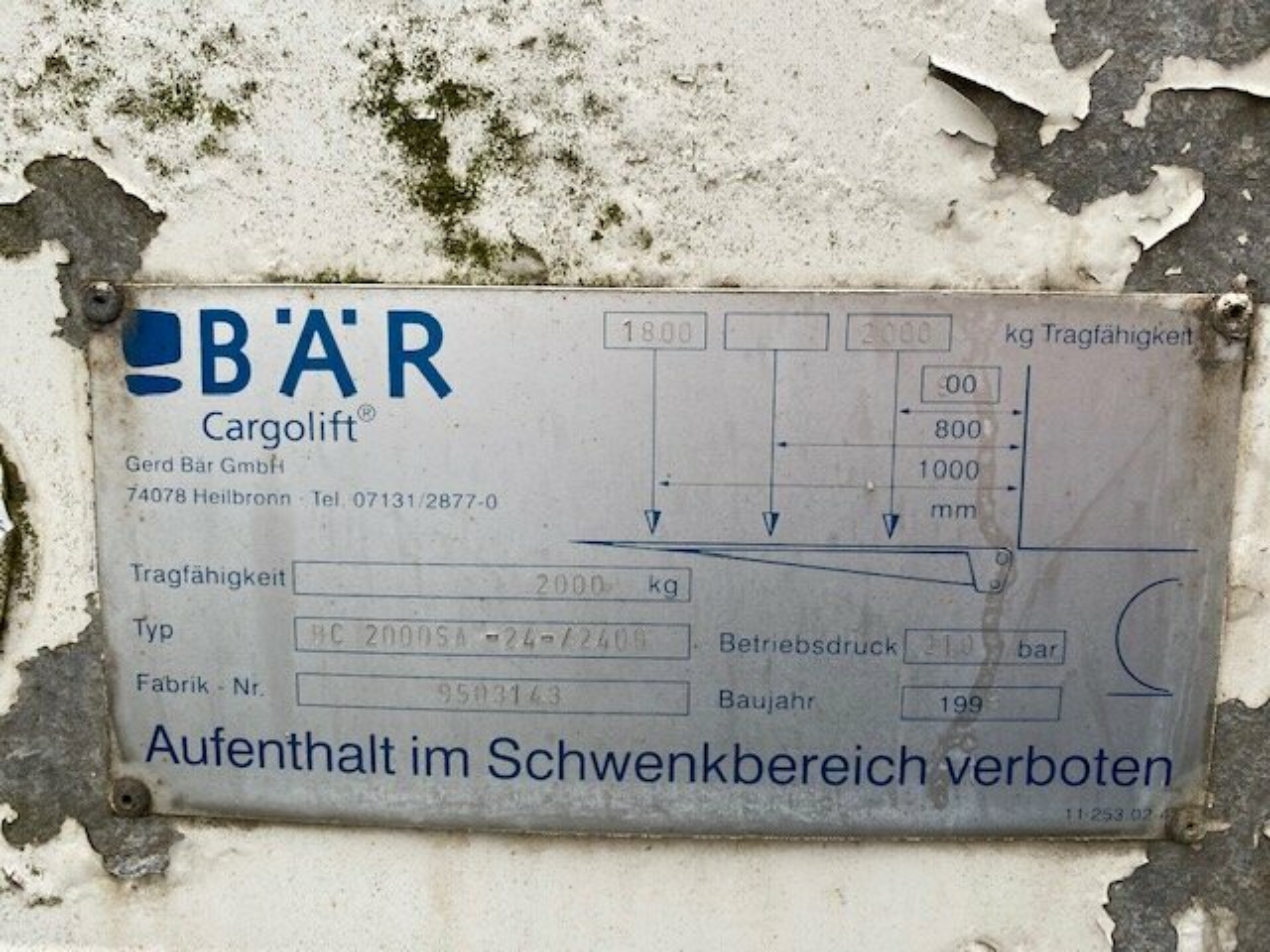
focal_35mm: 26
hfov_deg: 67.3
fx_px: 954
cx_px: 635
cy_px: 476
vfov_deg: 53.1
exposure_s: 1/317
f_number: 1.8
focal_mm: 4.25
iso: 32
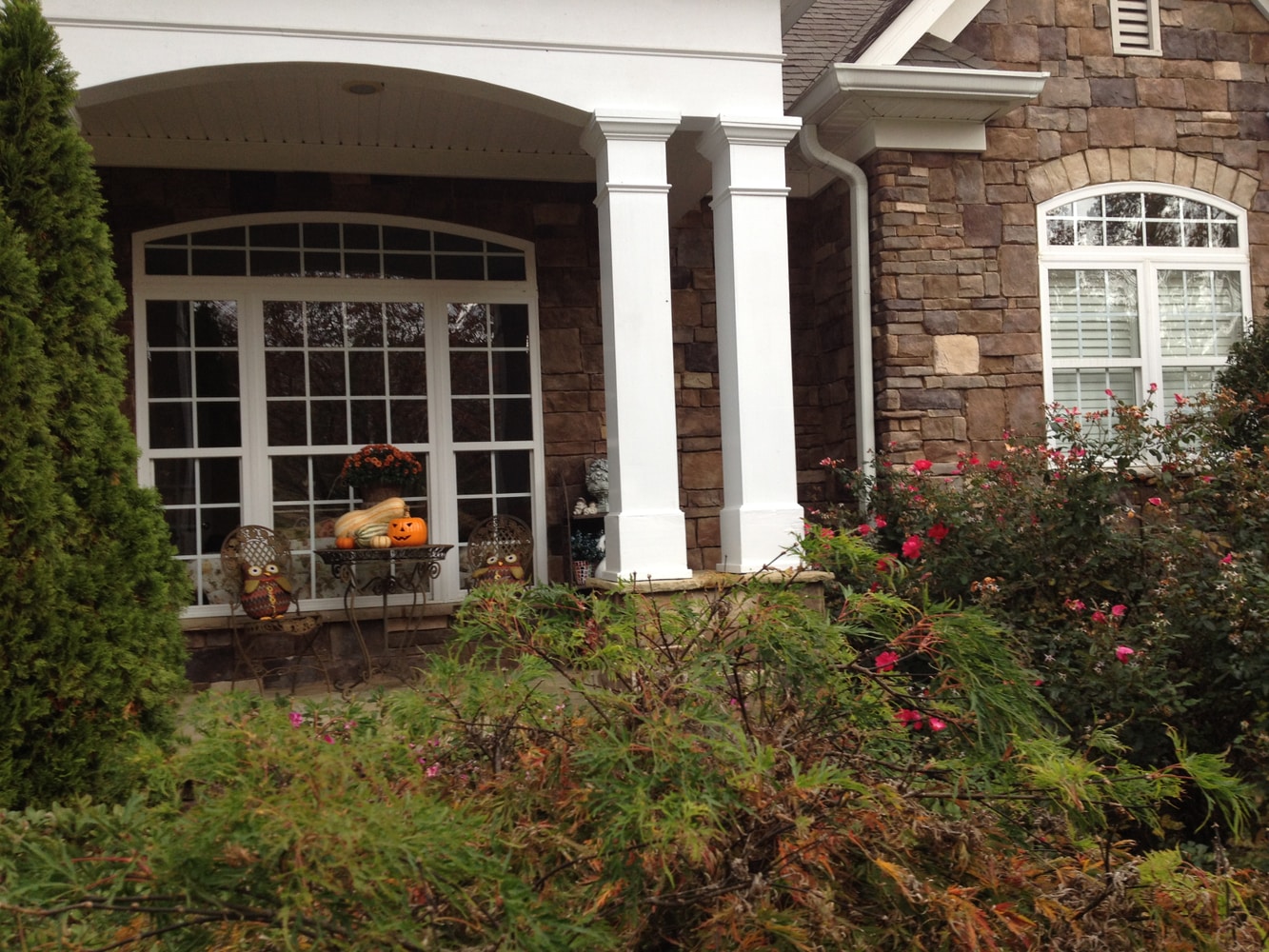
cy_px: 476
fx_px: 1283
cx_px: 634
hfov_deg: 52.6
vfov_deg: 40.7
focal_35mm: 35
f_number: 2.4
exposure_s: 1/60
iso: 50
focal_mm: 4.28
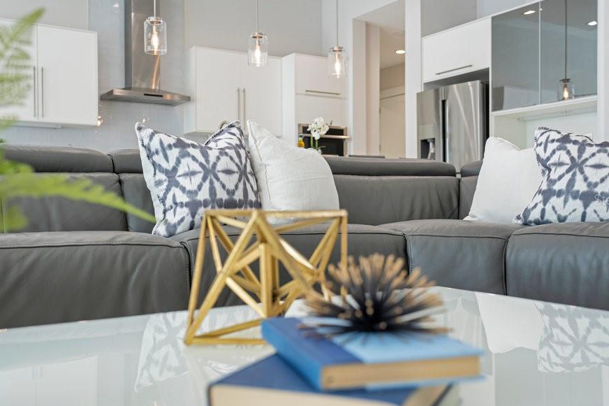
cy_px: 200
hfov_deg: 49.6
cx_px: 311
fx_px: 660
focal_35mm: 39
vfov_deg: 34.2
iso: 500
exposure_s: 1/160
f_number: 4
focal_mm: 34
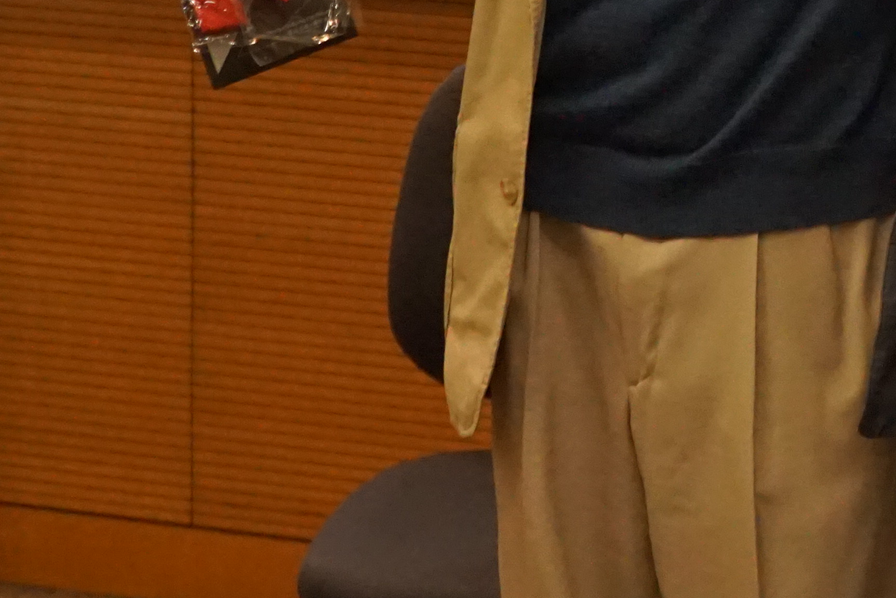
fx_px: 4156
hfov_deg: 12.1
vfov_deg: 8.0
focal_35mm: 167
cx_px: 1051
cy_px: -333
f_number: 5
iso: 3200
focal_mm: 32
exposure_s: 1/160
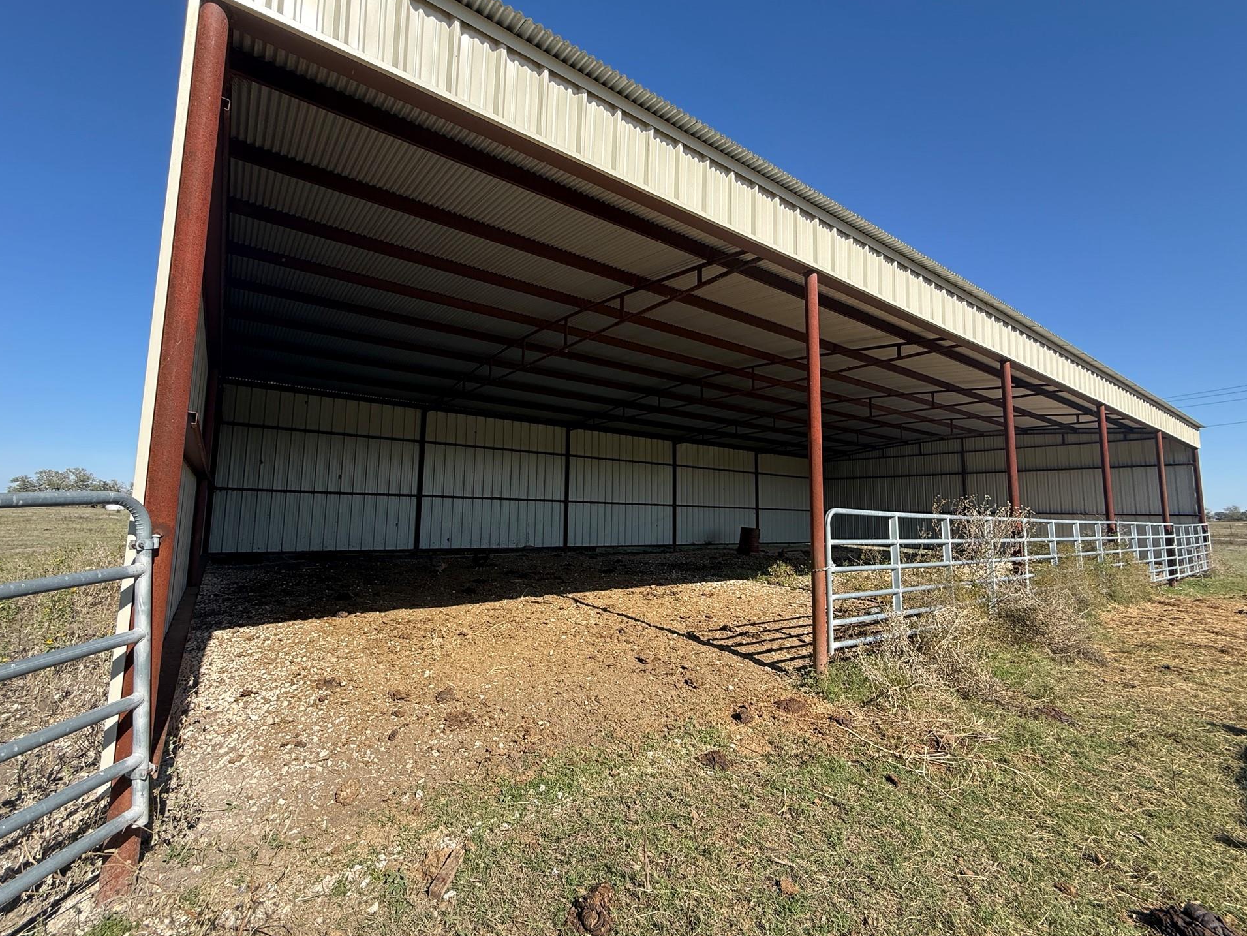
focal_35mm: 15
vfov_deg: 81.7
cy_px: 454
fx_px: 540
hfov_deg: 98.1
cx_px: 587
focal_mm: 2.22
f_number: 2.2
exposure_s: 1/510
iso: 50
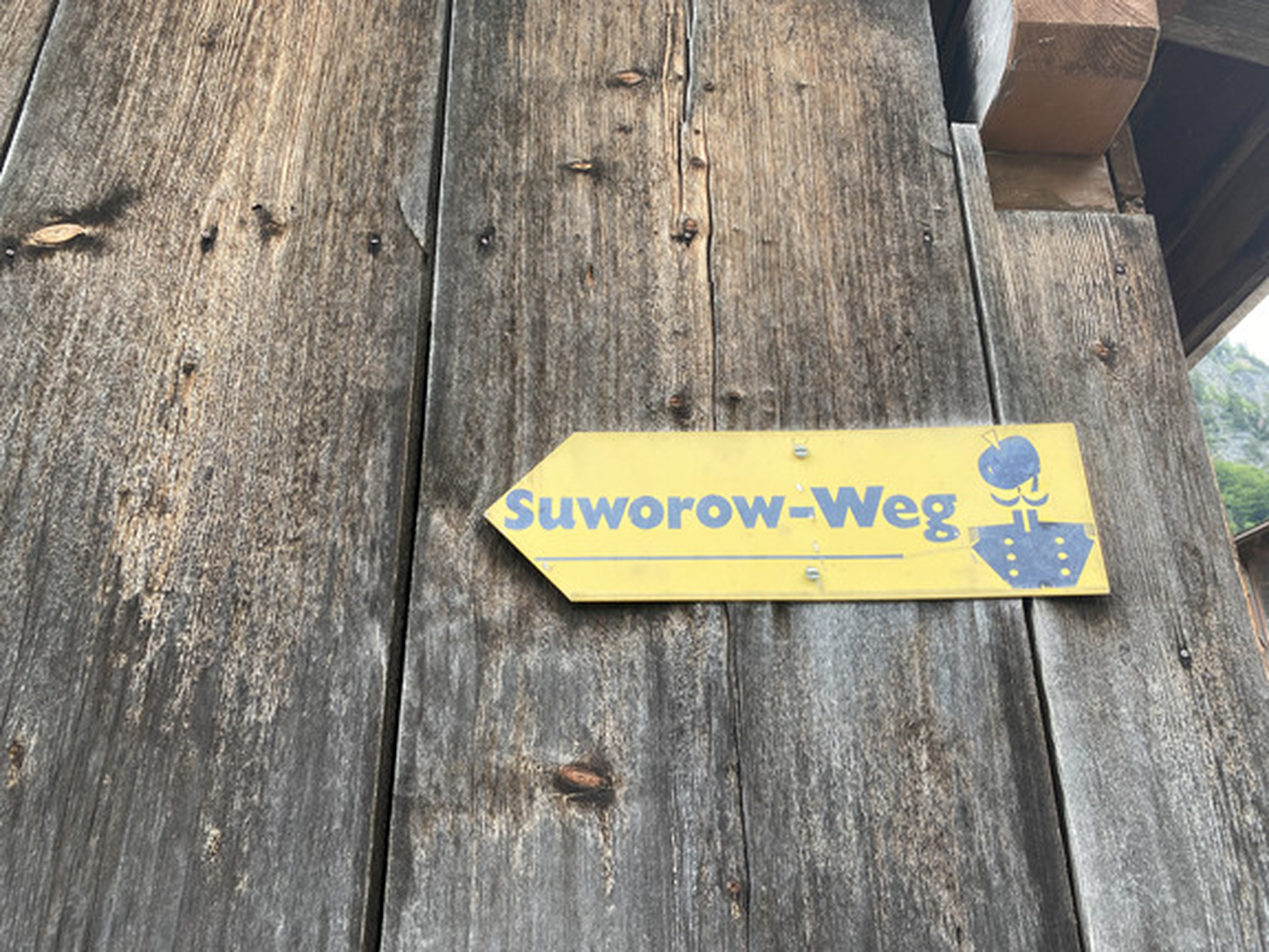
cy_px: 476
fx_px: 953
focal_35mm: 26
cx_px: 634
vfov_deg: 53.1
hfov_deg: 67.3
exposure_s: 1/122
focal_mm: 4.25
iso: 40
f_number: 1.8
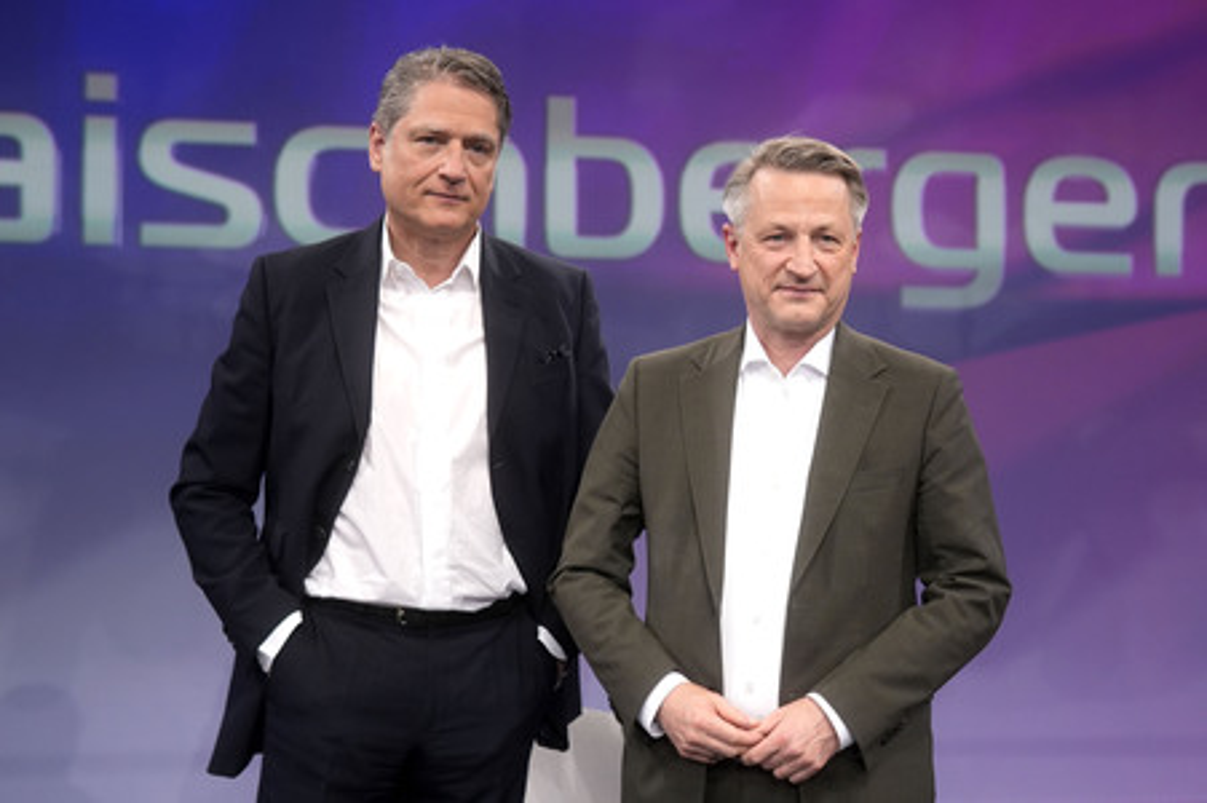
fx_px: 1508
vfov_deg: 29.8
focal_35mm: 45
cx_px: 604
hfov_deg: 43.6
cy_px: 402
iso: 640
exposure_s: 1/320
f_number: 2.2
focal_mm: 30
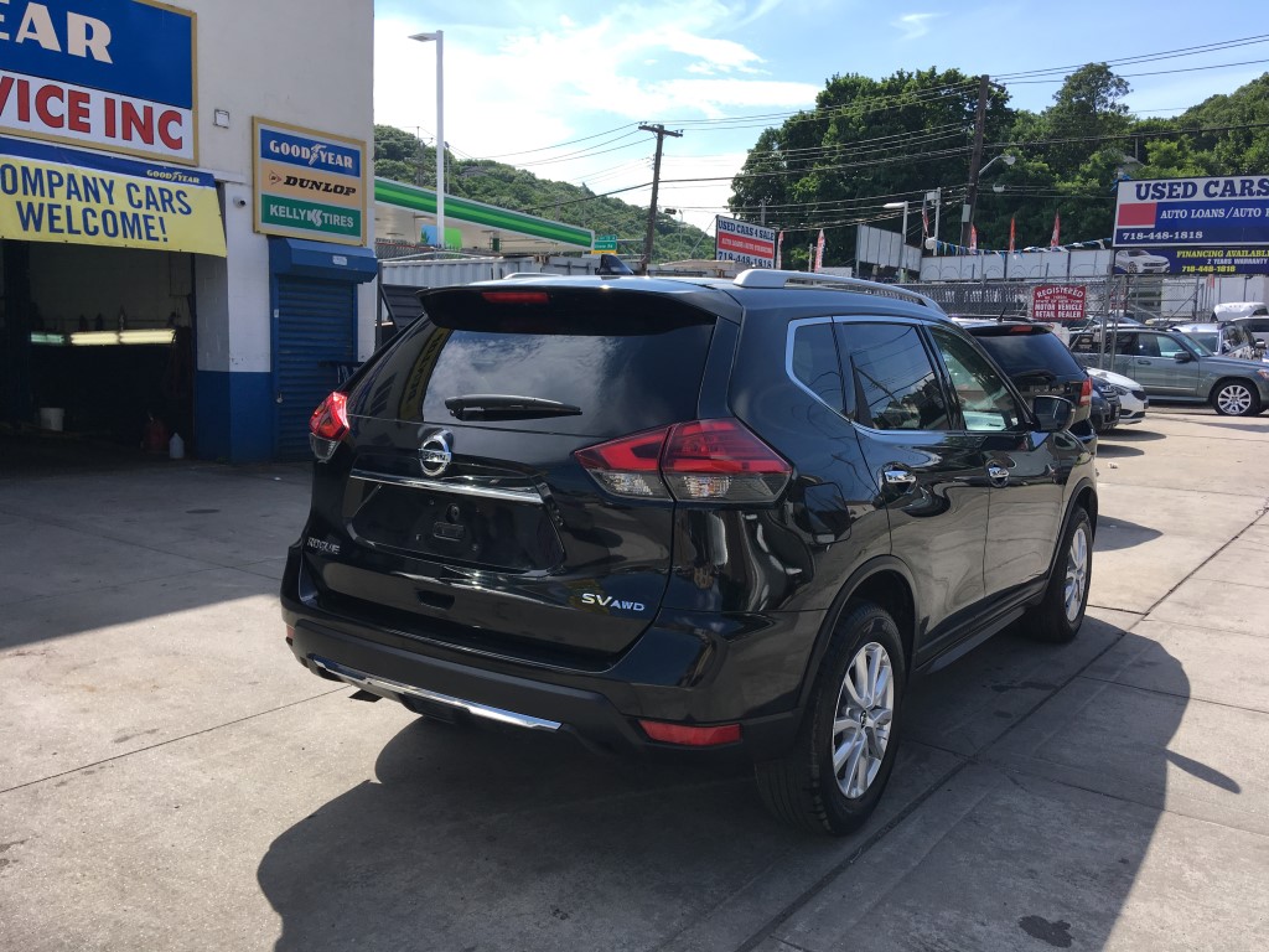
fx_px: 1063
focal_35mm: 29
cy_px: 476
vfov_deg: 48.2
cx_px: 634
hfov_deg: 61.7
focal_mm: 4.15
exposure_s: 1/1148
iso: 25
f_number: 2.2
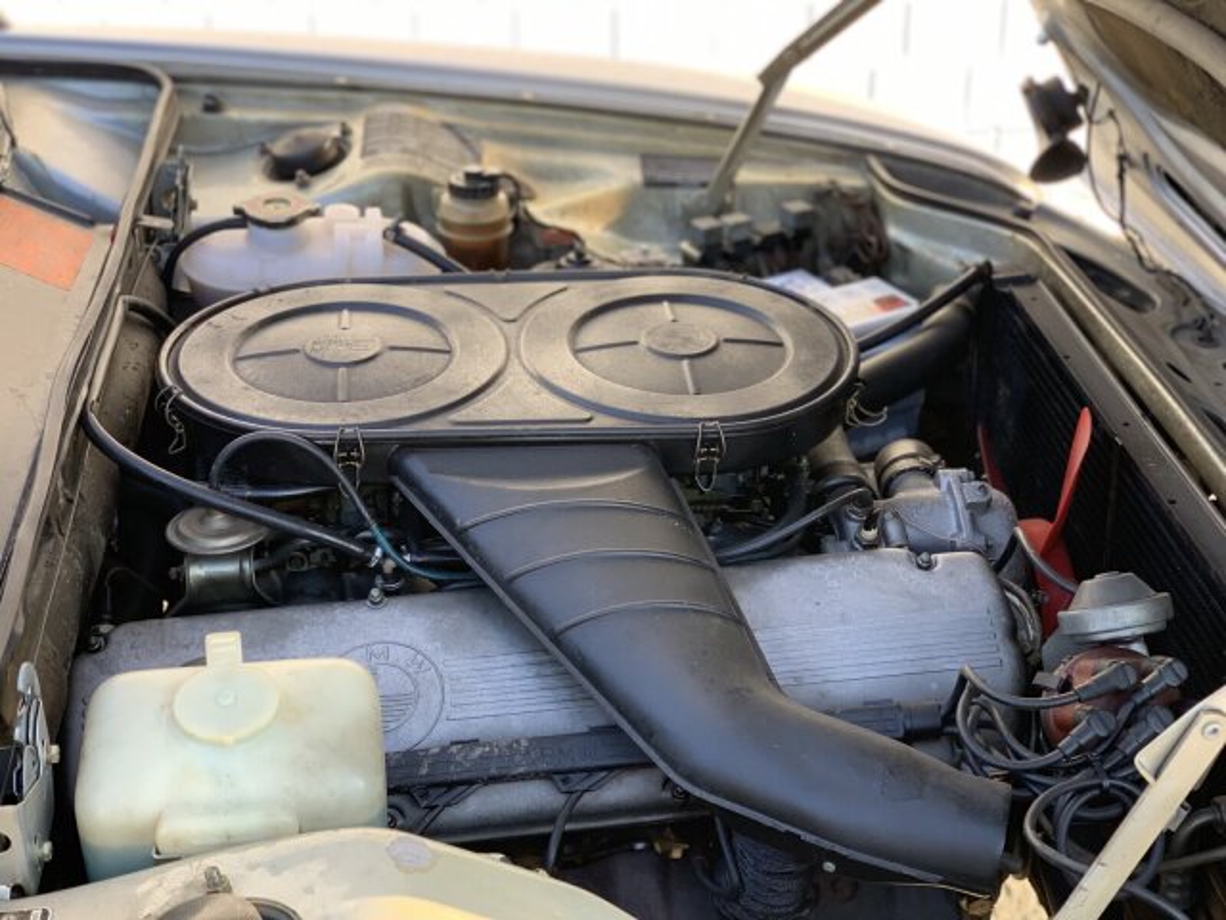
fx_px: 1842
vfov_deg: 28.0
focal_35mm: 52
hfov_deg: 36.8
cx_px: 613
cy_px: 460
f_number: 2.4
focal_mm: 6
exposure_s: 1/122
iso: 40
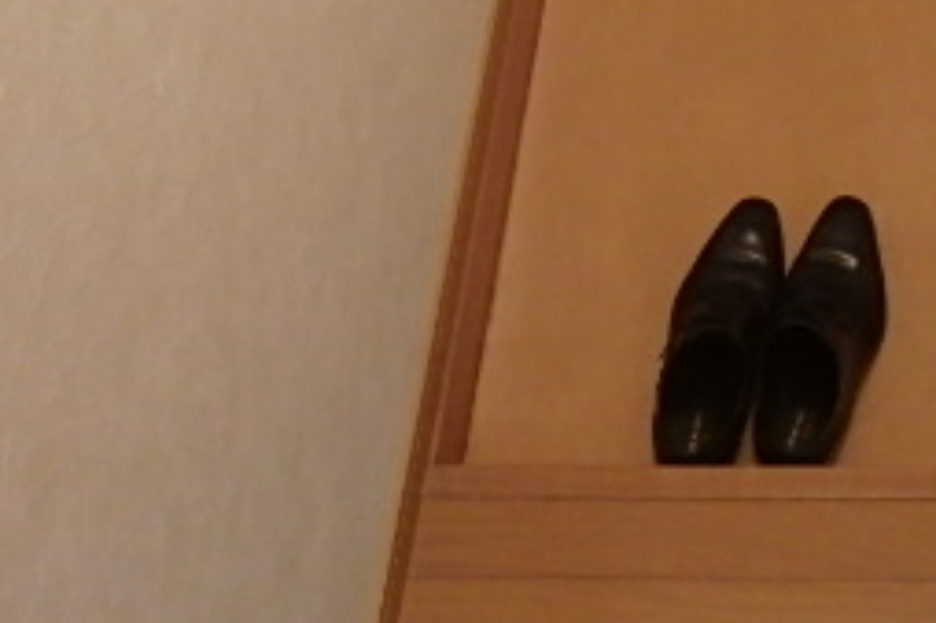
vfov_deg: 22.3
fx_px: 1429
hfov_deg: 34.5
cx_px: 818
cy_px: -159
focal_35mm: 55
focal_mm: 3.7
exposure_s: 1/30
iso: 640
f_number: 3.5
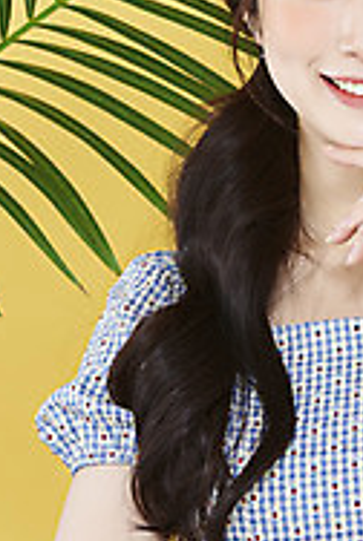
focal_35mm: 223
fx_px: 3360
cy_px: 109
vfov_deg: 9.2
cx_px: 344
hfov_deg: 6.2
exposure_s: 1/125
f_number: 11
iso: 64
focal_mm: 105
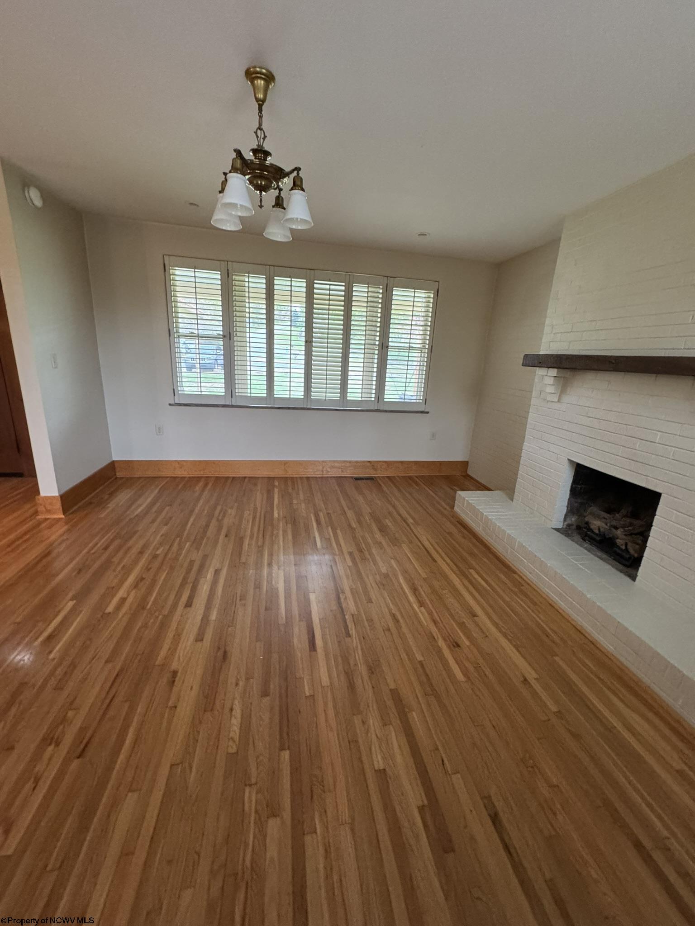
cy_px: 463
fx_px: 375
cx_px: 348
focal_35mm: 14
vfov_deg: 102.1
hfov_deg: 85.7
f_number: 2.2
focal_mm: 2.22
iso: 400
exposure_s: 1/60
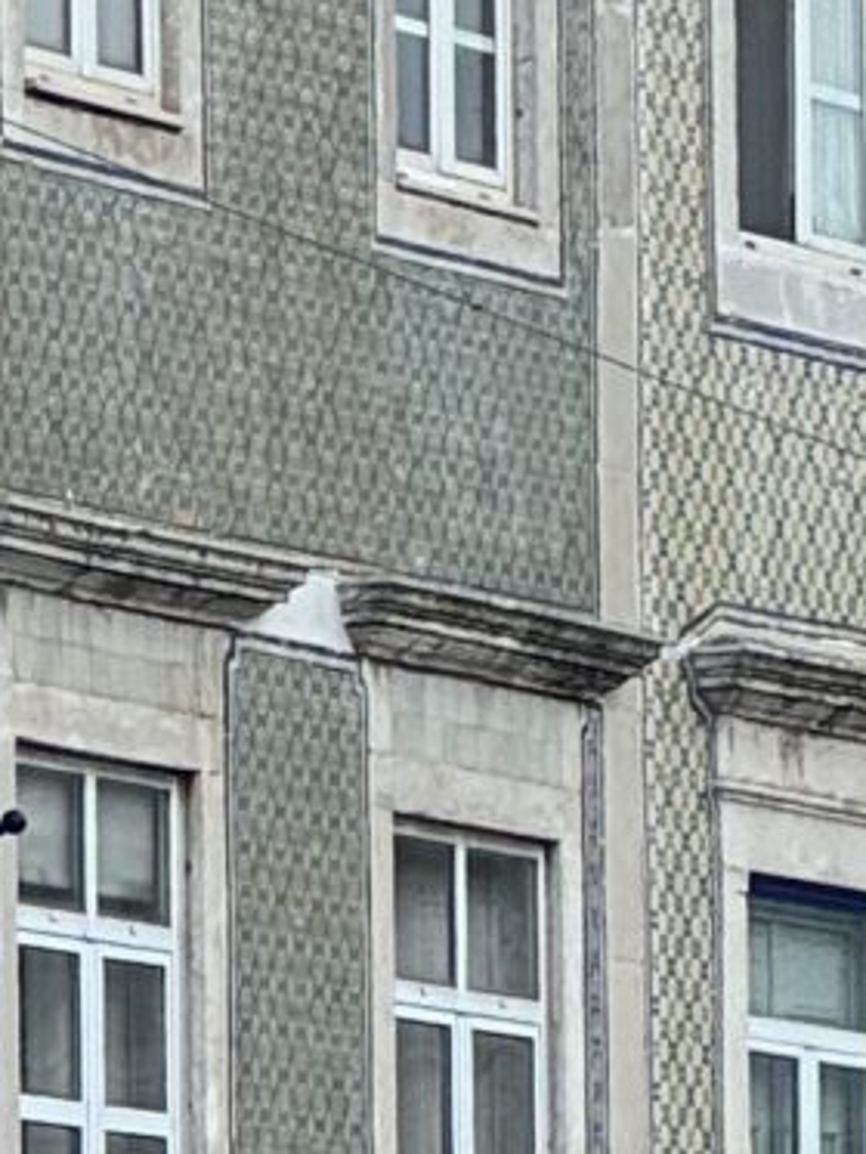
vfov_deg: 3.8
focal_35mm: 528
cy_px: 860
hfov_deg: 2.8
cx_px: 903
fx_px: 17602
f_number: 2.8
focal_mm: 9
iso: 25
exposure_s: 1/469
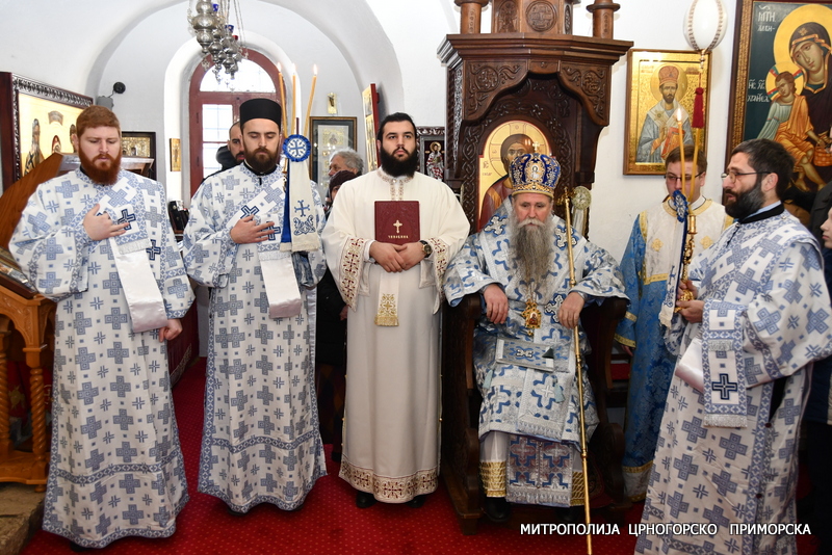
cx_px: 416
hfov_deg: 57.2
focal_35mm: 33
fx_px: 763
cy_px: 278
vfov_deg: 40.0
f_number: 4
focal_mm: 22
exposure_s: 1/60
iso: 1000
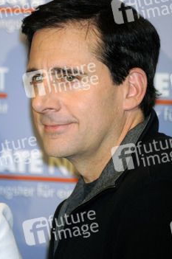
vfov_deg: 6.0
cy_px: 117
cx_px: 82
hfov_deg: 4.0
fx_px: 2458
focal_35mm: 342
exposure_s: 1/160
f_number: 5.6
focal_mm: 300
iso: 500
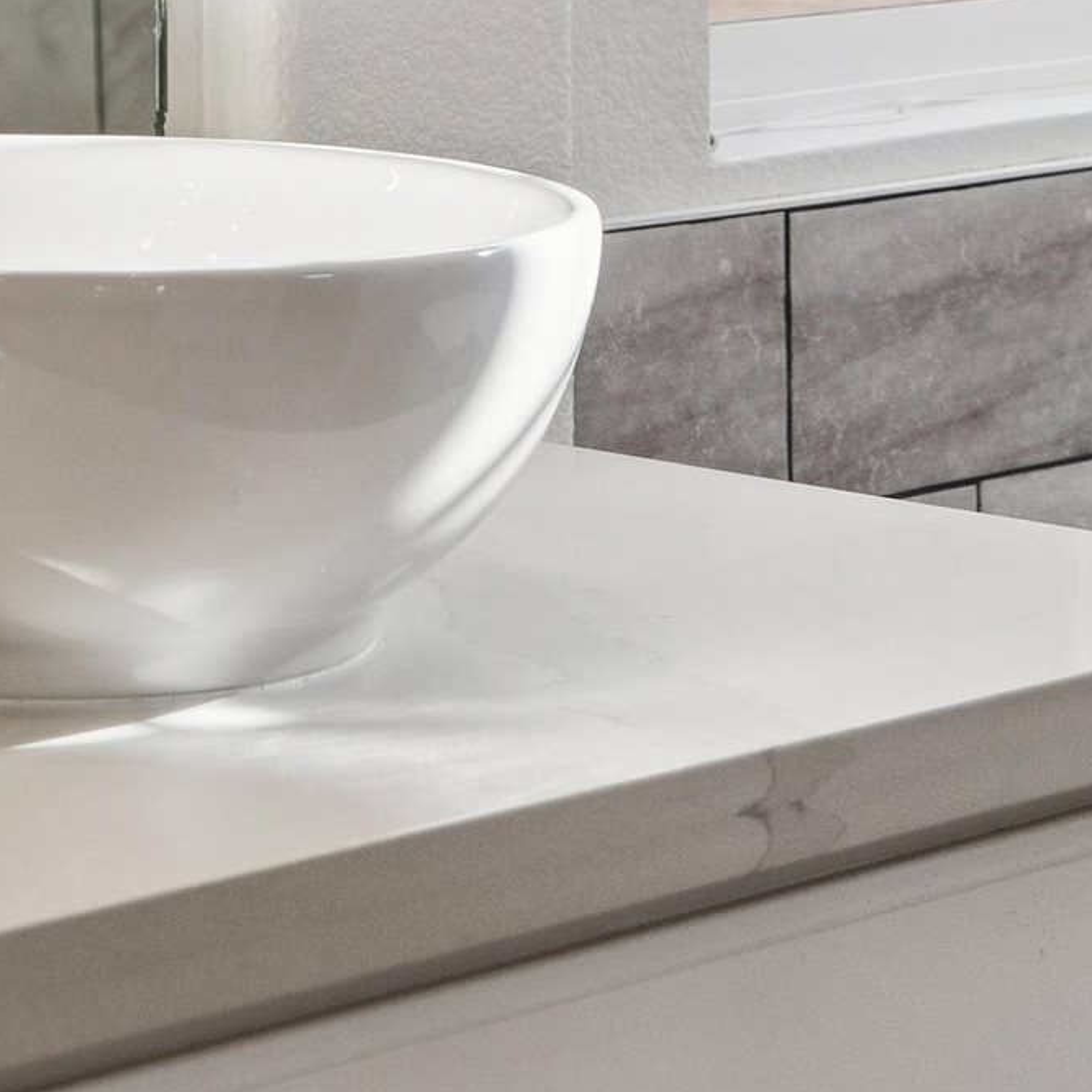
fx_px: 5175
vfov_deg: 11.8
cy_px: -136
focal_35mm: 145
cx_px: -111
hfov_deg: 11.9
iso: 500
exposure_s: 1/800
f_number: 5
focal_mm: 37
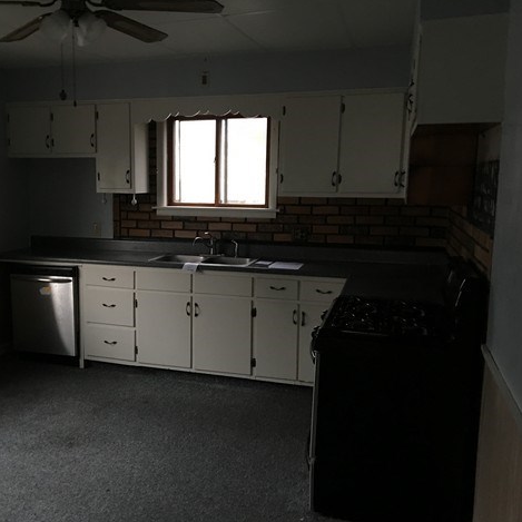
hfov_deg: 46.5
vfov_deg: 47.2
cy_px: 265
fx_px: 597
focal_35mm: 35
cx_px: 177
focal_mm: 4.15
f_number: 2.2
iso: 100
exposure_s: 1/4
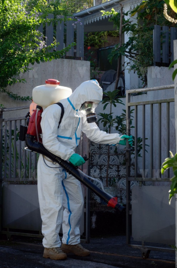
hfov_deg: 13.0
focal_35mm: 105
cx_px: 88
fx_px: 778
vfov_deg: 19.5
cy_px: 134
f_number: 8
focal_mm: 70
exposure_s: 1/200
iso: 200
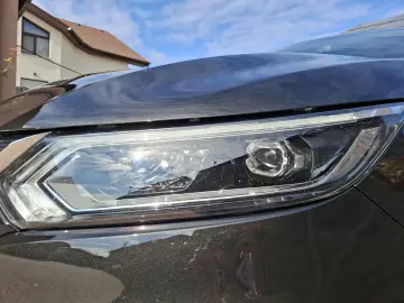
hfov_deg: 73.9
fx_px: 268
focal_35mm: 23
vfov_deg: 58.9
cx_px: 202
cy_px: 152
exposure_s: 1/1462
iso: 50
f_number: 1.8
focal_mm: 5.54
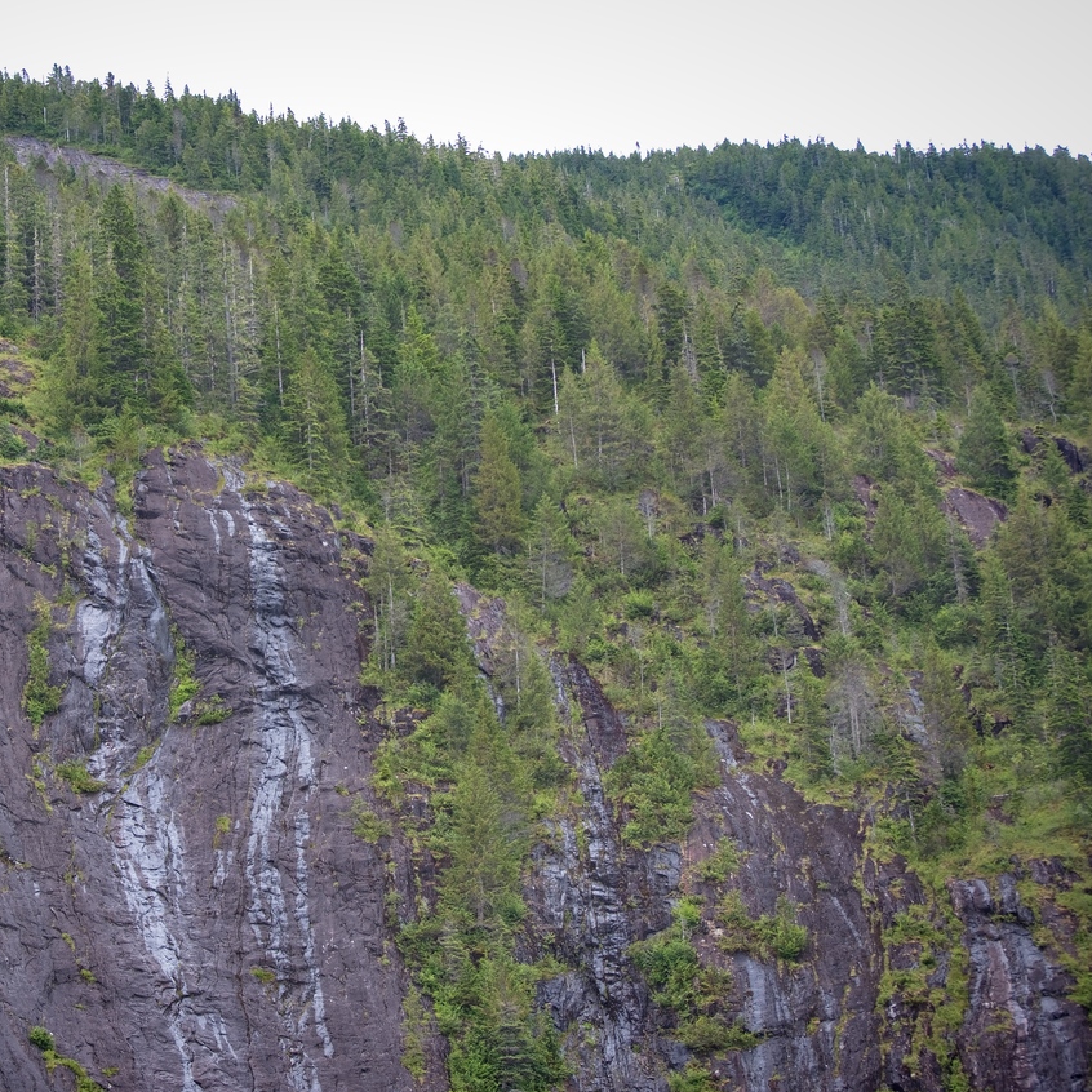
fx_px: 3212
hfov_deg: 19.2
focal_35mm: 90
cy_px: 545
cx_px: 310
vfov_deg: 19.3
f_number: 4.5
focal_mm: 70
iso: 180
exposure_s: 1/160
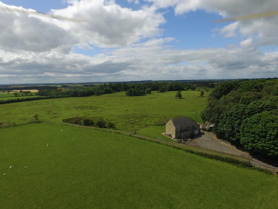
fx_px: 161
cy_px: 104
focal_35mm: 20
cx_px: 139
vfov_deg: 66.0
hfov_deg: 81.7
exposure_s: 1/1634
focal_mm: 3.61
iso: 100
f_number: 2.8
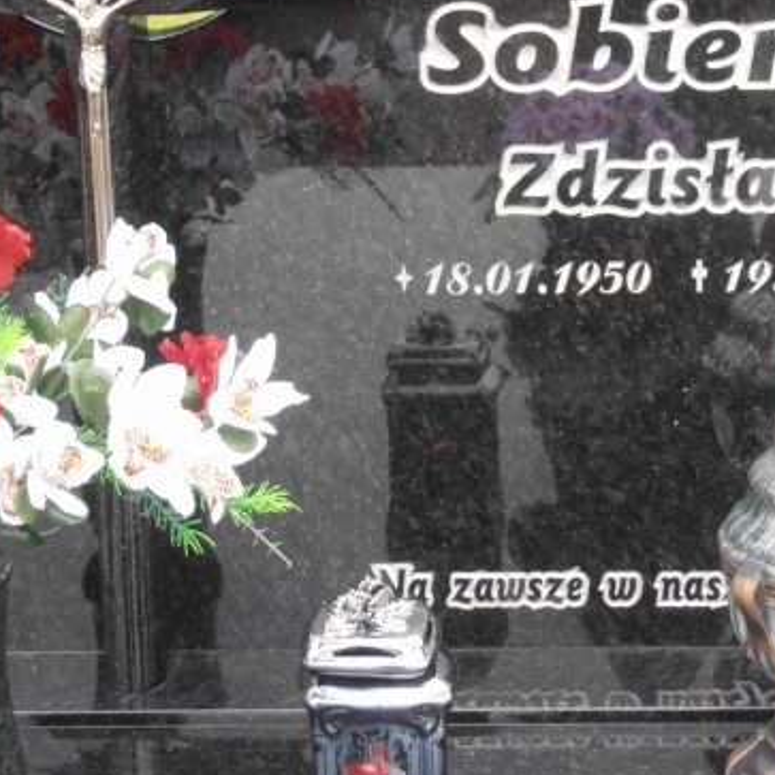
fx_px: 3470
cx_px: 594
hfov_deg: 12.7
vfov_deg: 12.7
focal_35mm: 137
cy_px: 307
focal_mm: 15.51
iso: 80
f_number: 5.1
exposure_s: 1/100
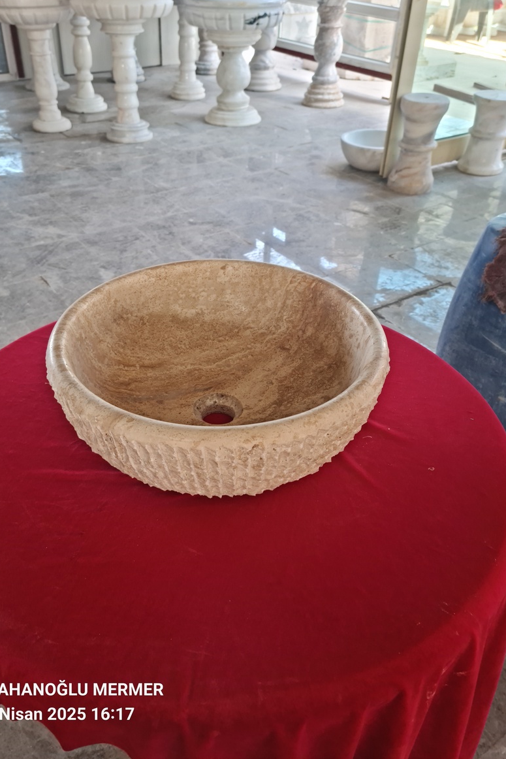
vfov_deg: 63.6
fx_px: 611
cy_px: 369
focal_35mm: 29
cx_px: 232
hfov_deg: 44.9
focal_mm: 5.9
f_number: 2
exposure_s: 1/50
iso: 80
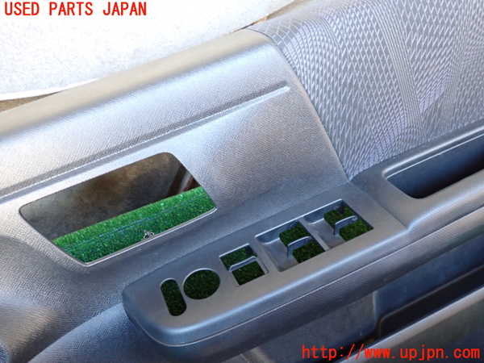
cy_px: 182
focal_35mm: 30
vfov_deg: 46.8
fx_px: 419
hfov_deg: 60.0
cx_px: 242
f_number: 2.3
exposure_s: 1/30
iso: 500
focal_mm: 5.4
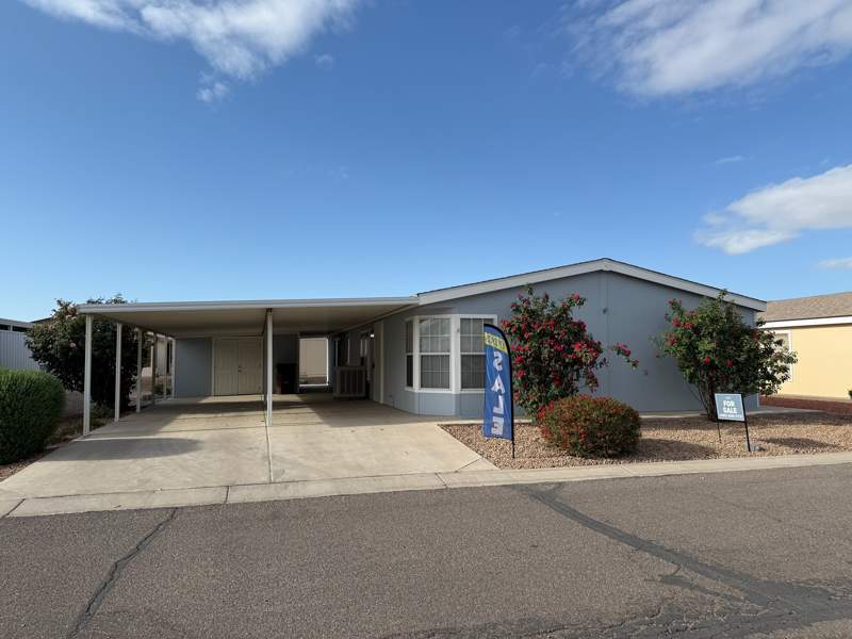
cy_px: 320
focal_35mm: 24
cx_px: 426
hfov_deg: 71.6
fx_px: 591
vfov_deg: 56.8
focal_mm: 6.76
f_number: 1.78
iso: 80
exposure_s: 1/4405
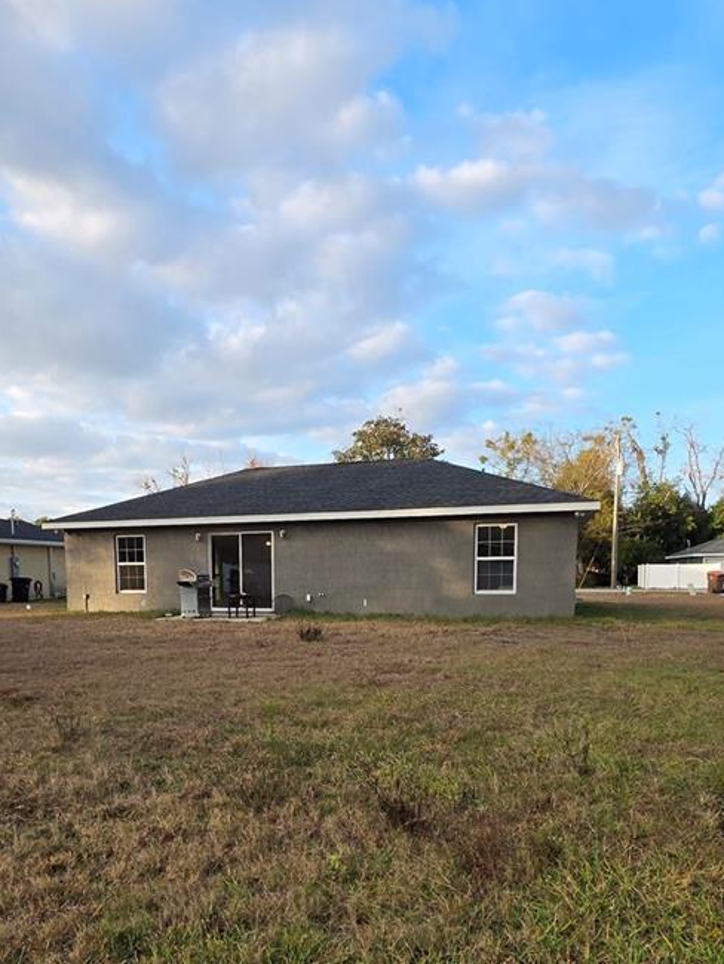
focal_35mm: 24
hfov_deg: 56.4
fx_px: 669
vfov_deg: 69.5
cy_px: 645
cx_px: 286
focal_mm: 2.2
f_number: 1.9
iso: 40
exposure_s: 1/450
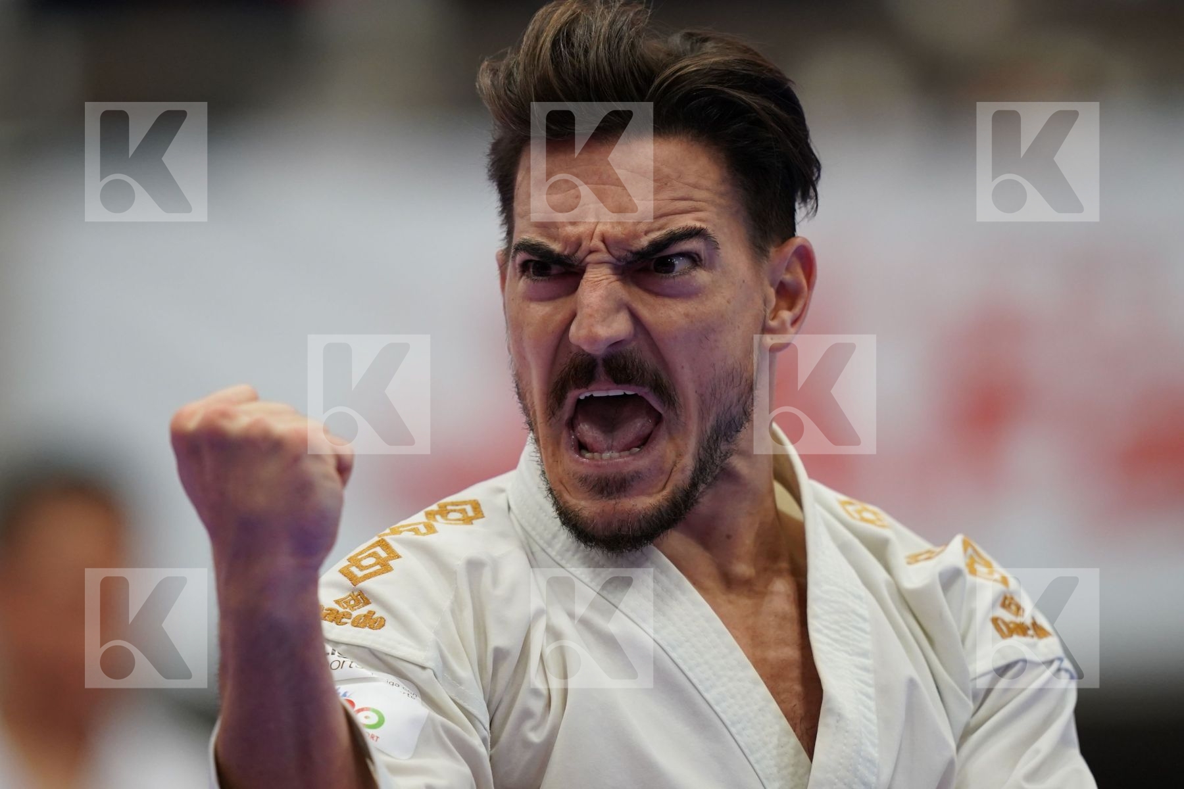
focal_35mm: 600
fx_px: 19732
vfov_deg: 2.3
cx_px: 592
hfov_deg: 3.4
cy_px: 394
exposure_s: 1/500
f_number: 2.8
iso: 1600
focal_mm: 400
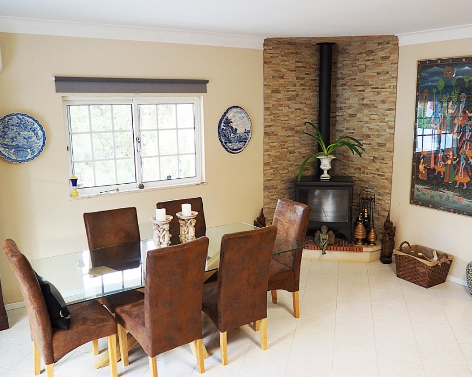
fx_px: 447
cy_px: 201
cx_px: 263
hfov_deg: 55.5
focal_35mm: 32
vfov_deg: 45.8
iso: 1250
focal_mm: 14
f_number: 3.5
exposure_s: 1/60
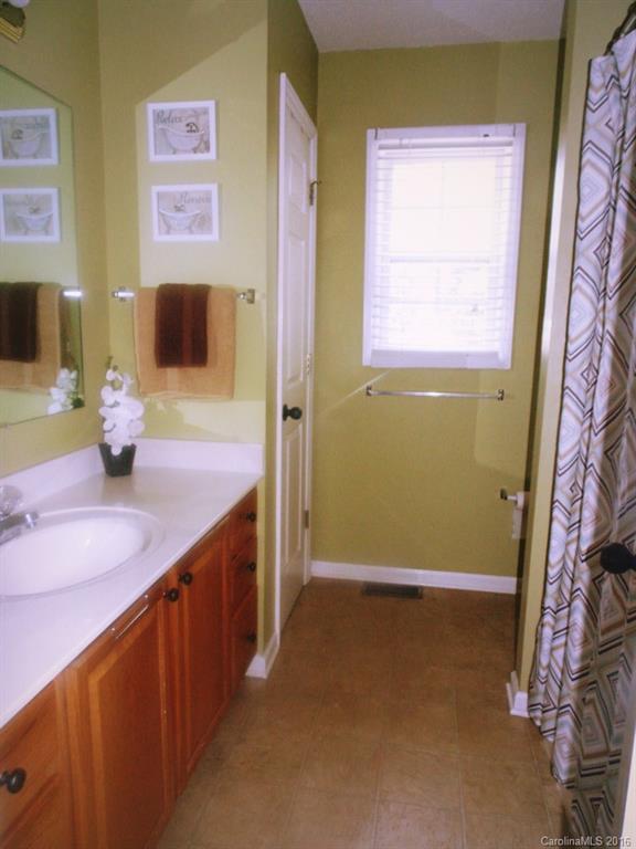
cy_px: 424
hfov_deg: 56.8
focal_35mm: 24
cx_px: 318
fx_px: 588
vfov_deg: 71.6
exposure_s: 1/40
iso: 200
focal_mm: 4.3
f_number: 3.1
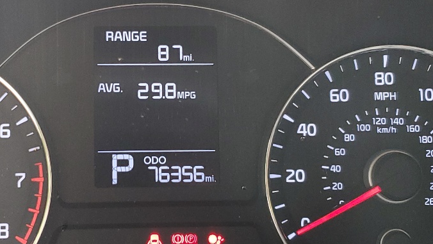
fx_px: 770
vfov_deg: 18.0
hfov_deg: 31.2
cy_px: 122
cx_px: 143
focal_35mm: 67
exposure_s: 1/60.2
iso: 106
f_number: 1.5
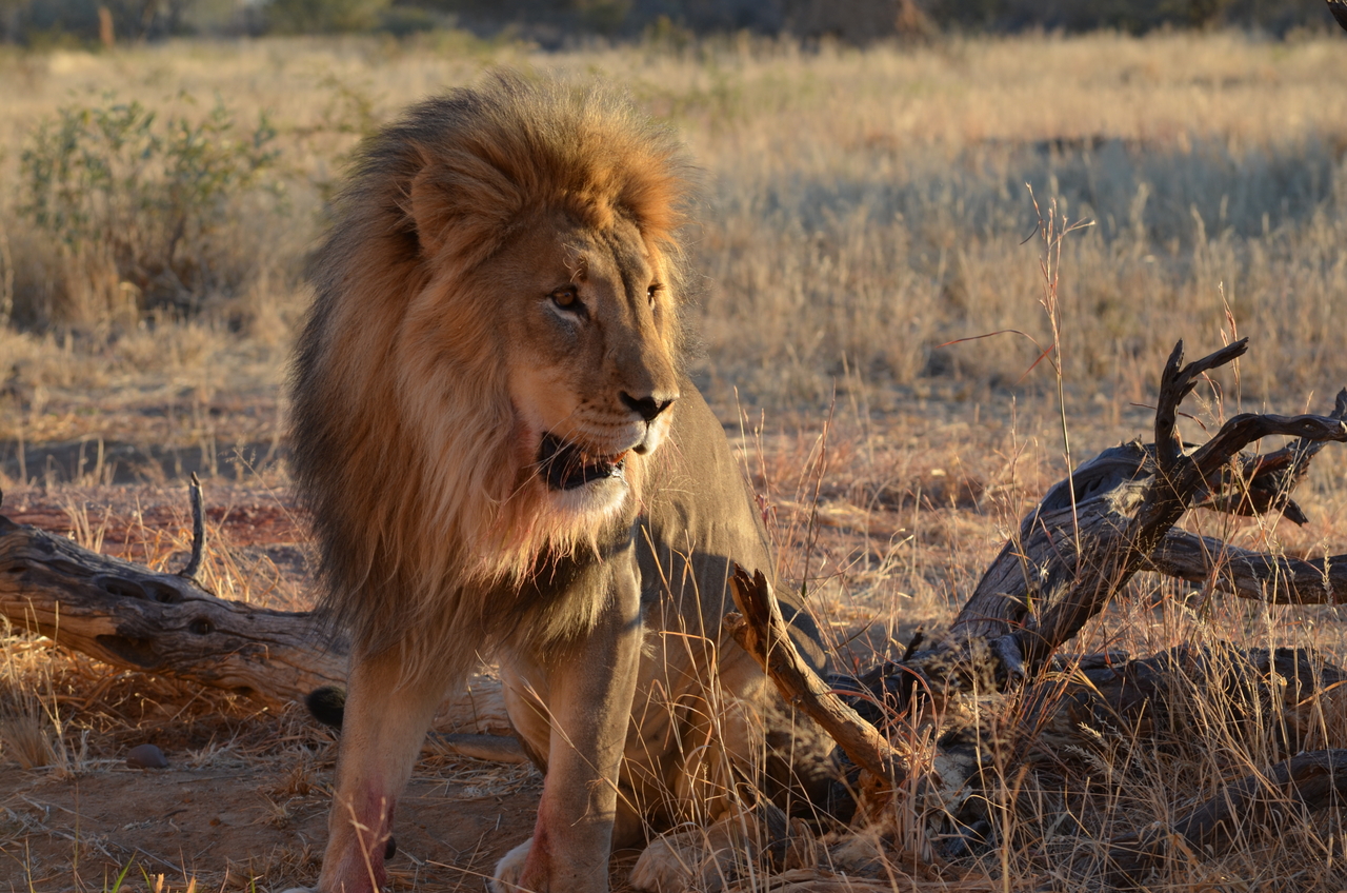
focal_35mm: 174
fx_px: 6497
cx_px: 674
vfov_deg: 7.9
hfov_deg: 11.8
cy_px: 446
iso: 200
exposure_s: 1/160
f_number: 6.3
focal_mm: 116
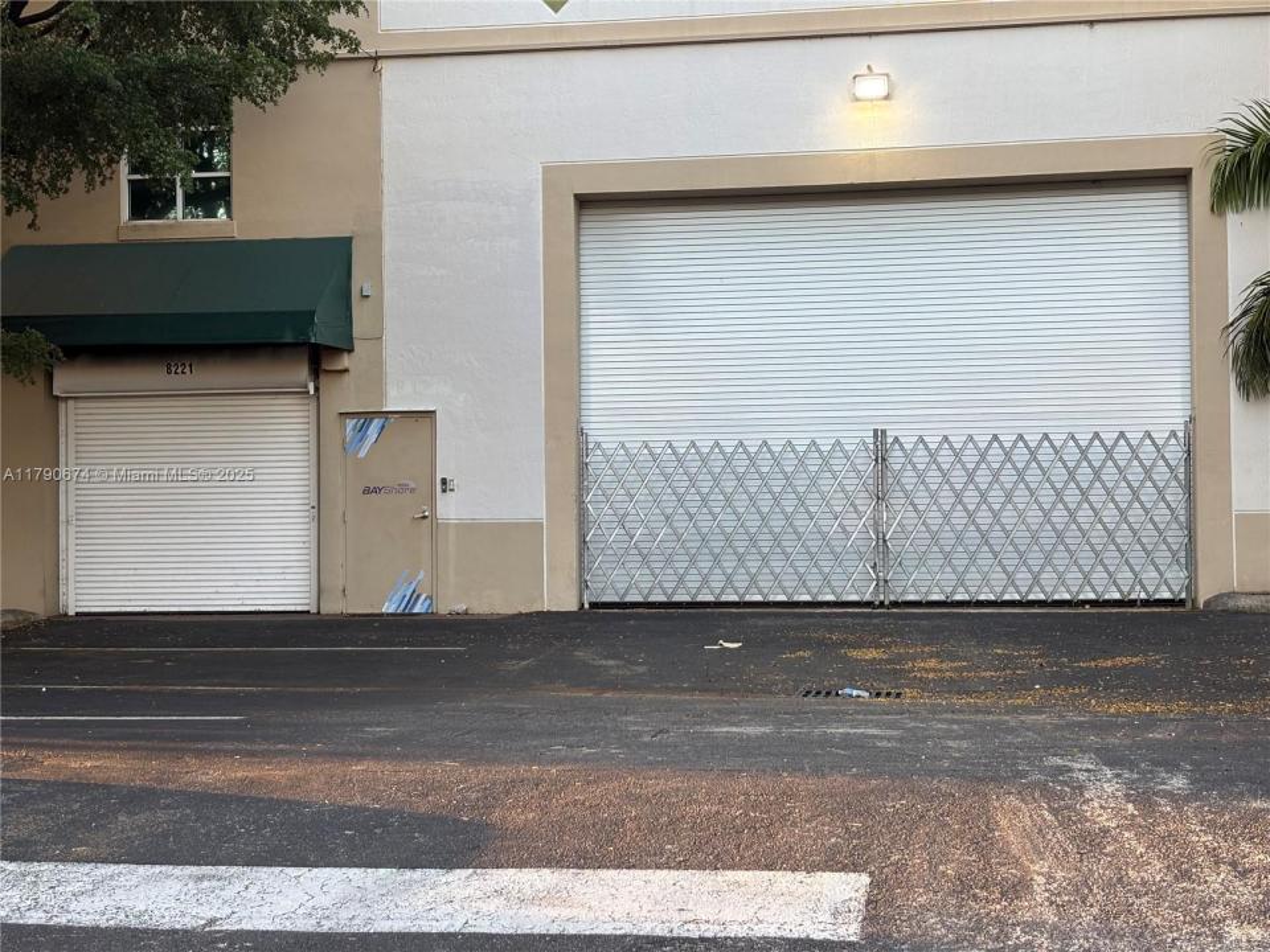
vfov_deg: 28.0
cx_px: 635
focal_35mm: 52
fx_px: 1908
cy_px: 476
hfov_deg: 36.8
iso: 40
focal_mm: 5.96
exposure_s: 1/121
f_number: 1.6
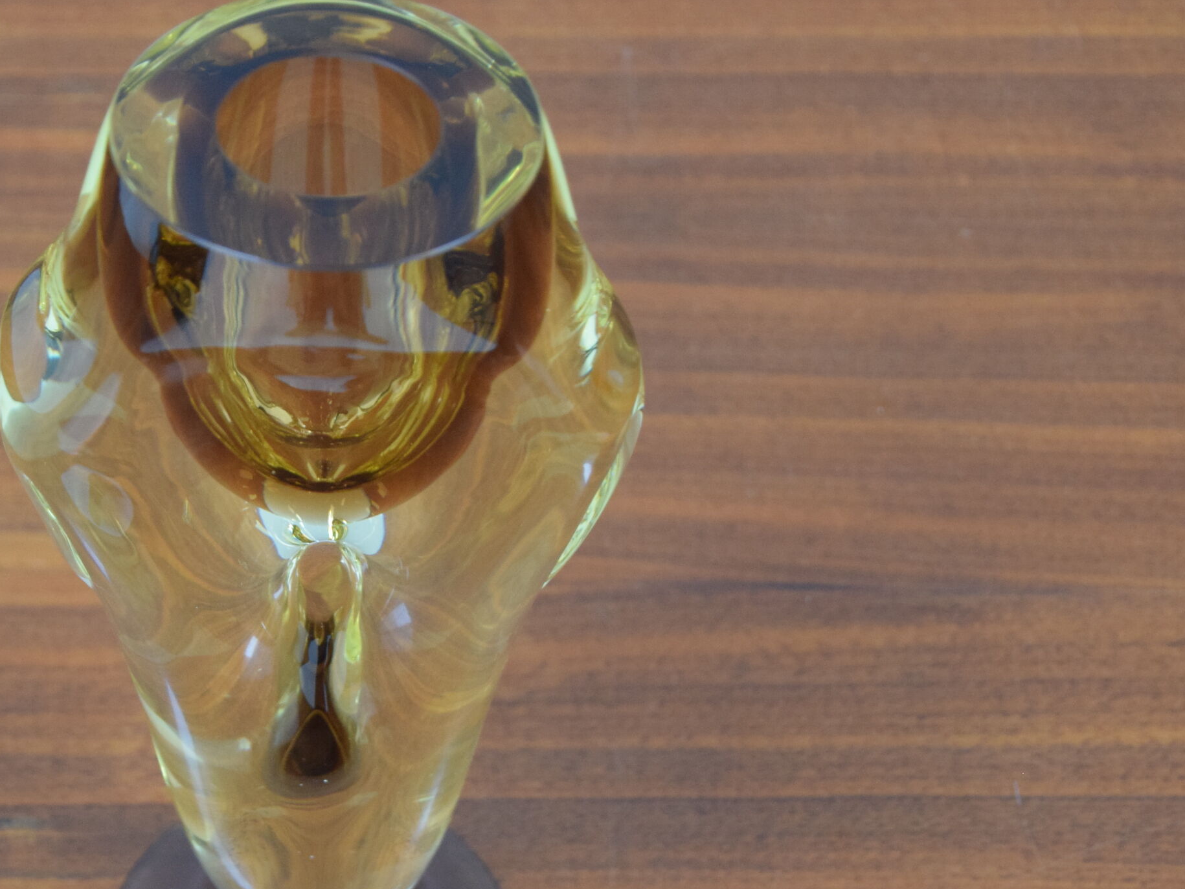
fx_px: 4444
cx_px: 342
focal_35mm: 130
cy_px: 535
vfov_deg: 11.4
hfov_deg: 15.1
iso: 1600
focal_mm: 55
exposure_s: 1/60
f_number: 5.6
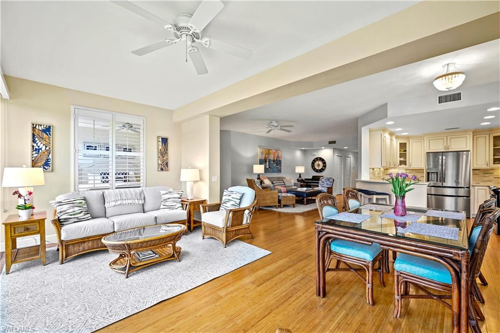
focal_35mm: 15
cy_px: 166
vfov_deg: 77.2
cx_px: 250
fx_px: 208
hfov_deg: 100.4
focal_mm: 15
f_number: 8
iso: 100
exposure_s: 1/1.25
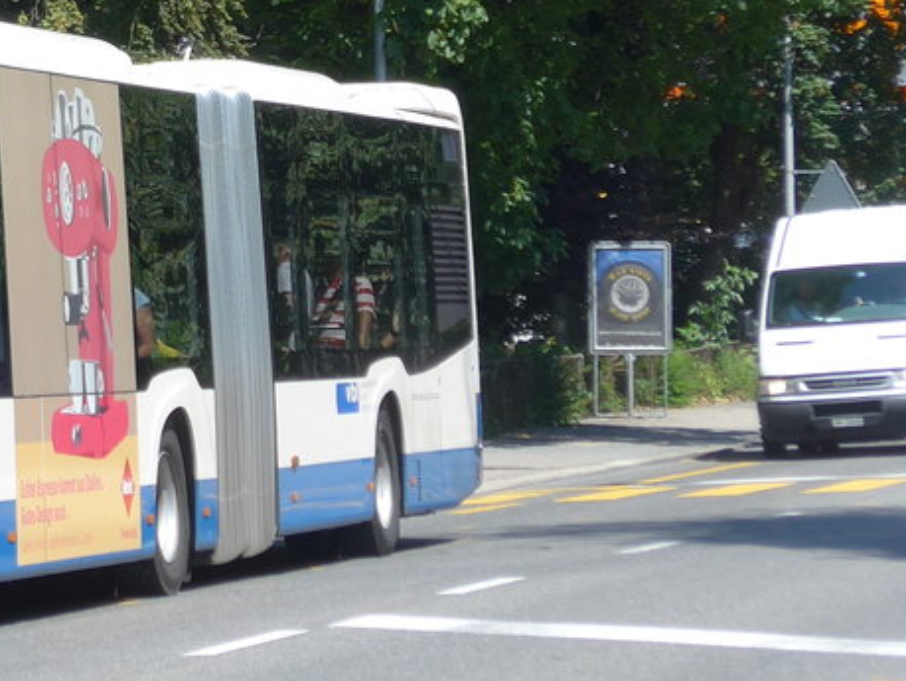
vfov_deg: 5.5
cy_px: -18
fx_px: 7046
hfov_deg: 7.3
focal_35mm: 269
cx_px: -257
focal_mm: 20.4
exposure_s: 1/320
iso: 80
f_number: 4.8
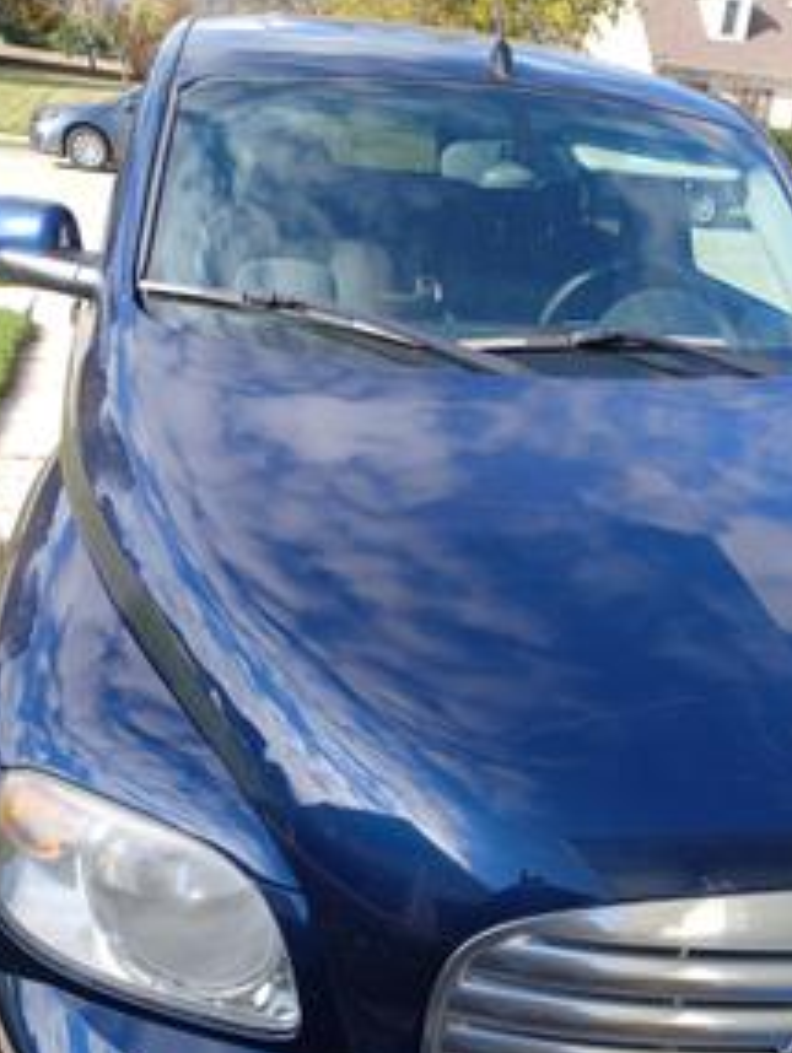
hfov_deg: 42.8
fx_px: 1005
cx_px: 464
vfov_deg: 54.4
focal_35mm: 33
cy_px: 681
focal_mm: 4.6
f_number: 1.8
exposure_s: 1/161
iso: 32
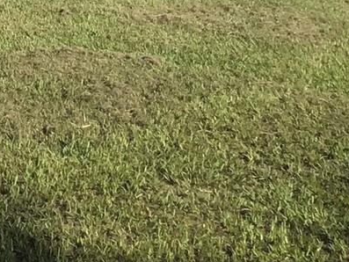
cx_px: -304
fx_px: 1261
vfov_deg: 10.9
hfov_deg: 13.8
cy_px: -250
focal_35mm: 125
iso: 25
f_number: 2.4
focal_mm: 3.3
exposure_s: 1/970
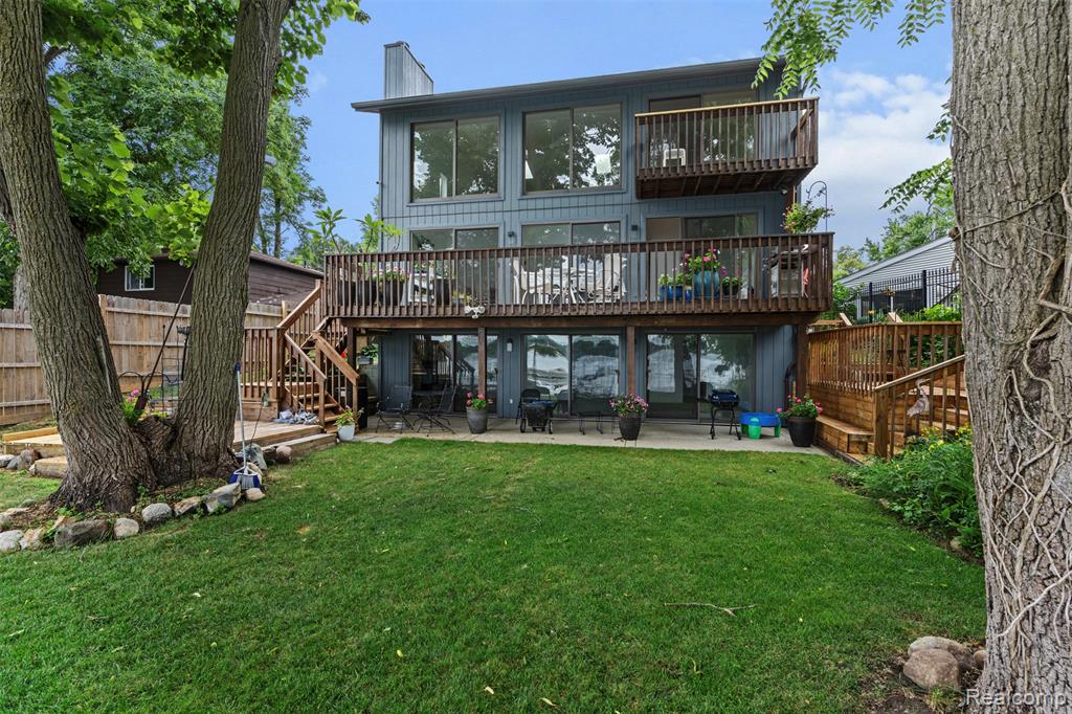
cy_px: 357
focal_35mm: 16
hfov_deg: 96.8
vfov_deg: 73.7
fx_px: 476
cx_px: 536
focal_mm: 16
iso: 100
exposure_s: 1/8
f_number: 8
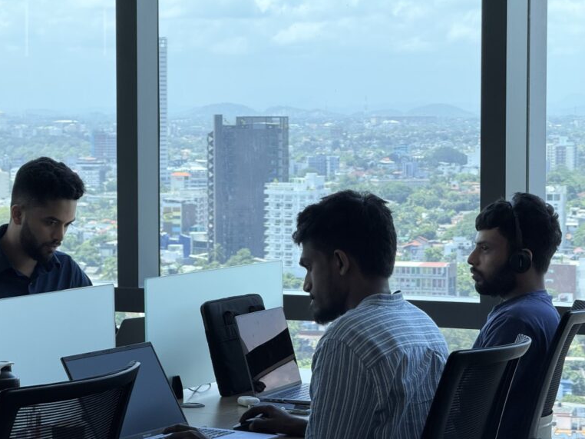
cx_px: 291
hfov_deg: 16.3
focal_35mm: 121
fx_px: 2044
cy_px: 218
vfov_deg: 12.2
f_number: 2.8
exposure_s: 1/290
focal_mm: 15.66
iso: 50
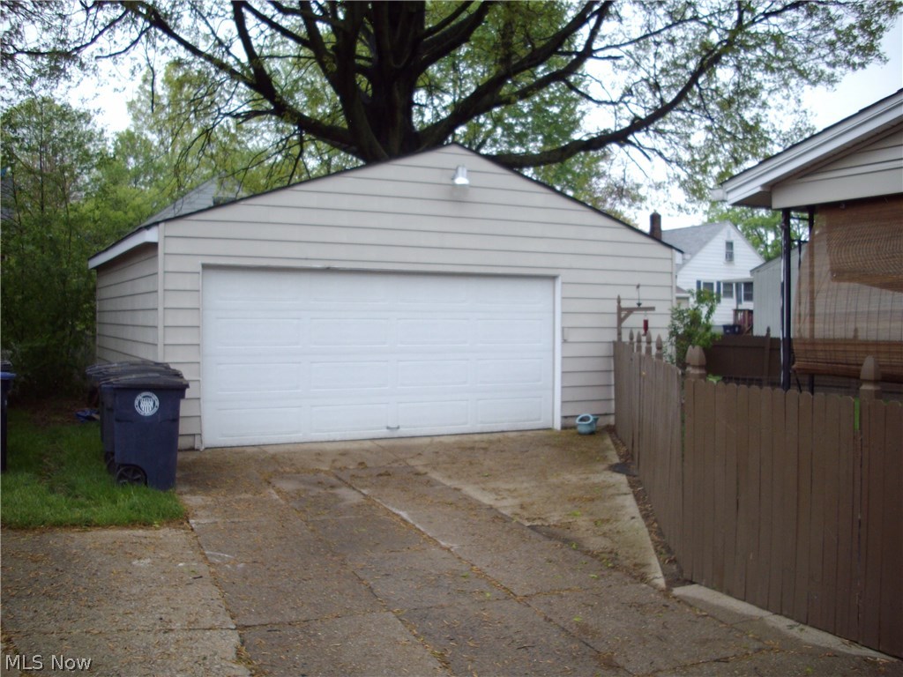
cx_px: 452
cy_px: 338
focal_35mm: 37
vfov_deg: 38.7
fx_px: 965
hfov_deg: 50.1
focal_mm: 6.2
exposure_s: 1/250
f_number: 2.8
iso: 99
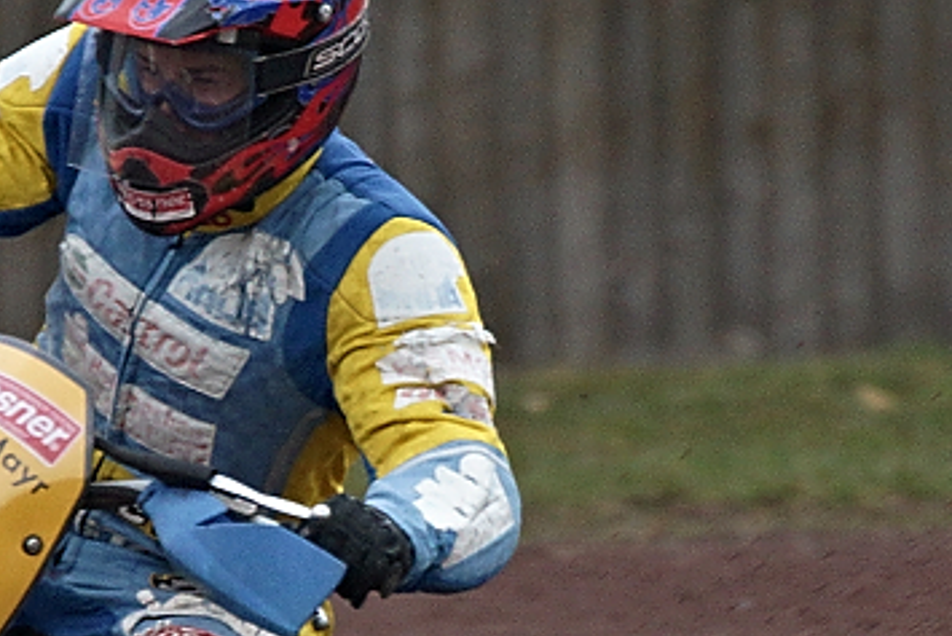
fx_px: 53595
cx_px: 375
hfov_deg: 1.0
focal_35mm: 2026
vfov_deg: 0.7
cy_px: 494
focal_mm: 400
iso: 640
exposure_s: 1/800
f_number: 5.6
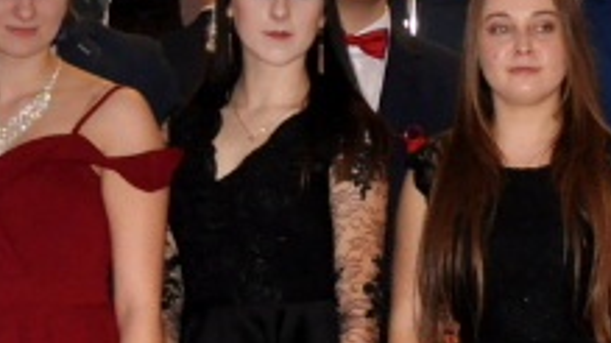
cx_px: 907
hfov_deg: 11.3
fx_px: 2971
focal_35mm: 183
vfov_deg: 6.5
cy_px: 506
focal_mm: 25
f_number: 3.8
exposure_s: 1/60
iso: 800
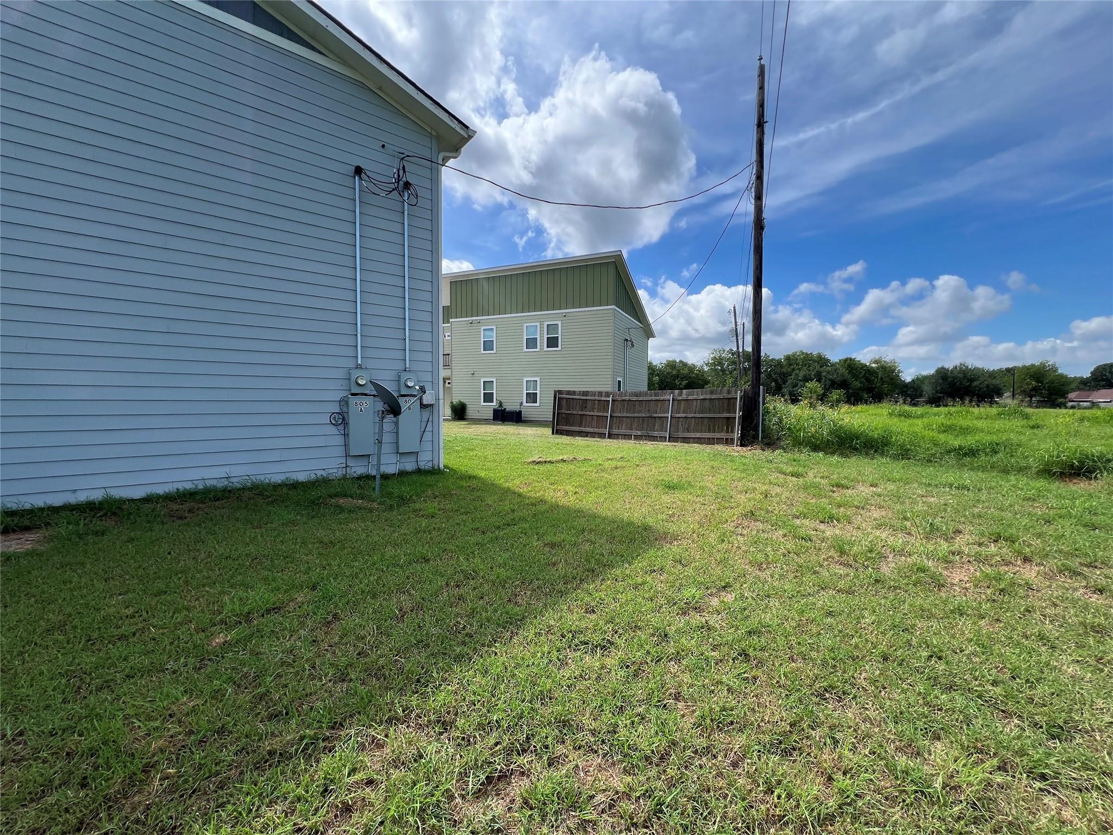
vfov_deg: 89.9
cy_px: 418
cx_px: 556
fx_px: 418
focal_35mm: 13
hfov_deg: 106.2
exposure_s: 1/919
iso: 32
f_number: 1.8
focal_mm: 1.57
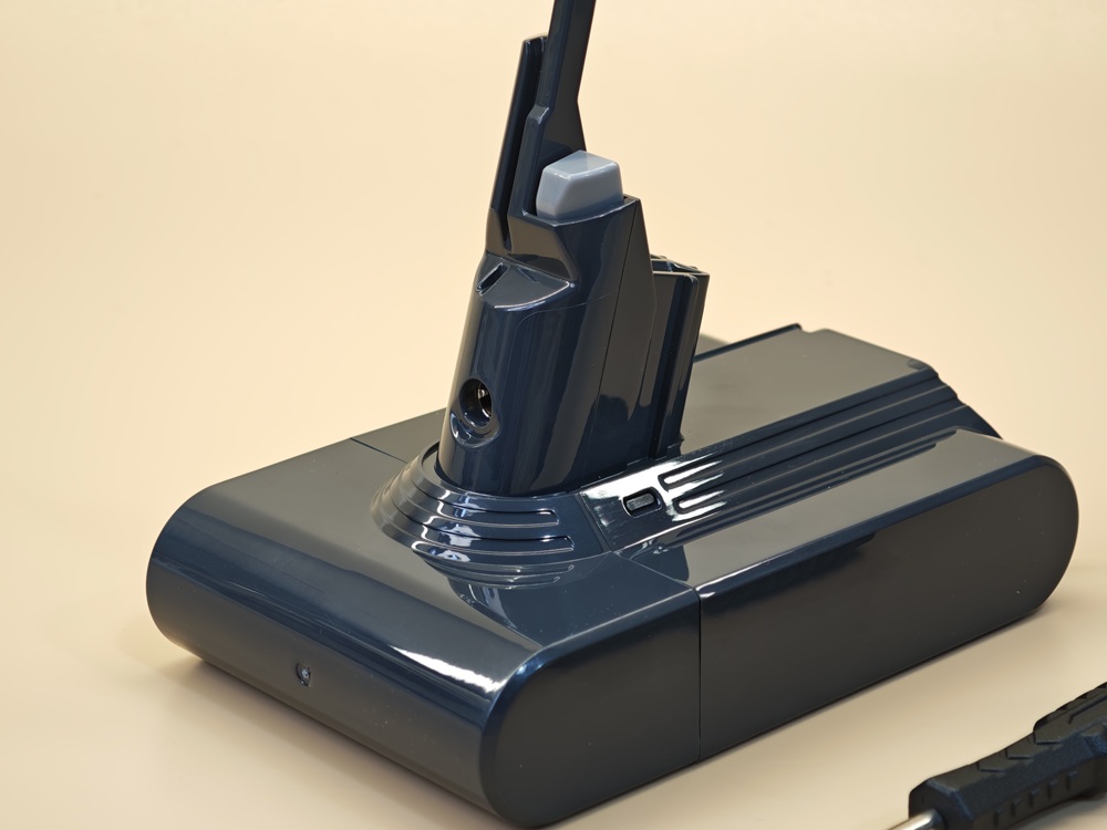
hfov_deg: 18.7
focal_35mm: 105
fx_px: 3358
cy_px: 439
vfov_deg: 14.1
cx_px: 643
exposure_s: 1/100
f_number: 1.8
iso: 125
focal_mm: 11.5
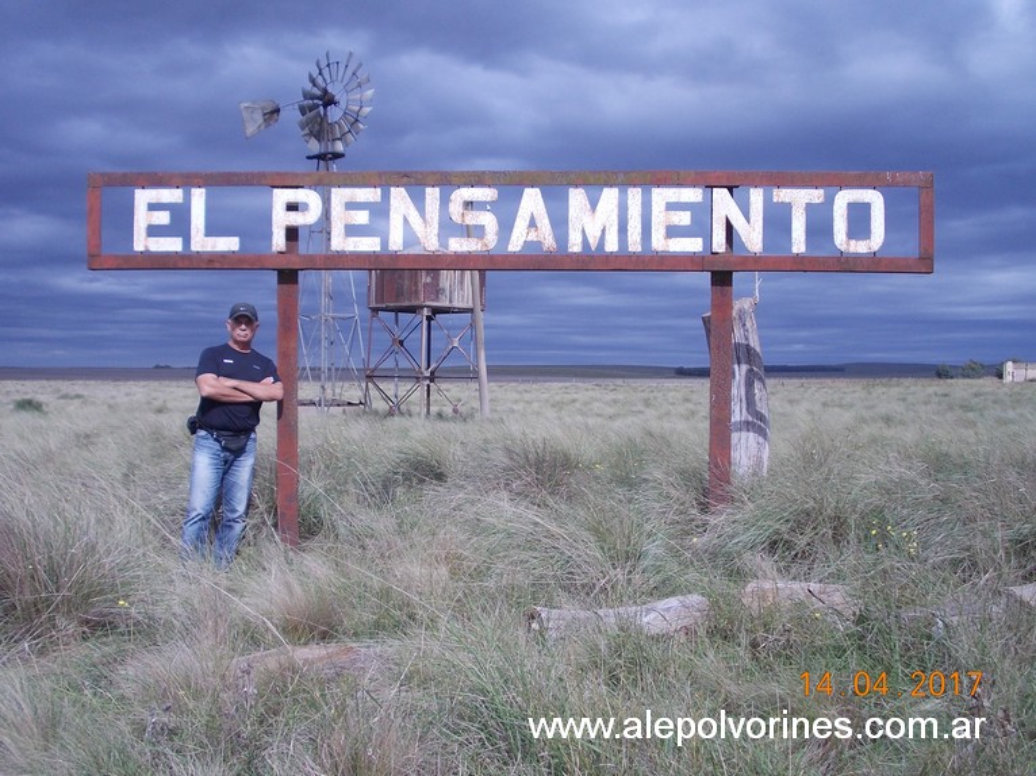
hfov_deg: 49.0
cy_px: 388
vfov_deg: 37.7
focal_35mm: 38
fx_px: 1137
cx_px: 518
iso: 80
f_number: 6.2
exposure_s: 1/400
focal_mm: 5.3
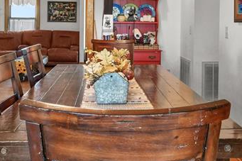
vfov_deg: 28.8
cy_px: 20
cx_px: 123
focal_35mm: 45
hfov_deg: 43.6
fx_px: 302
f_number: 7.1
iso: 100
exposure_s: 1.3
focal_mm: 10
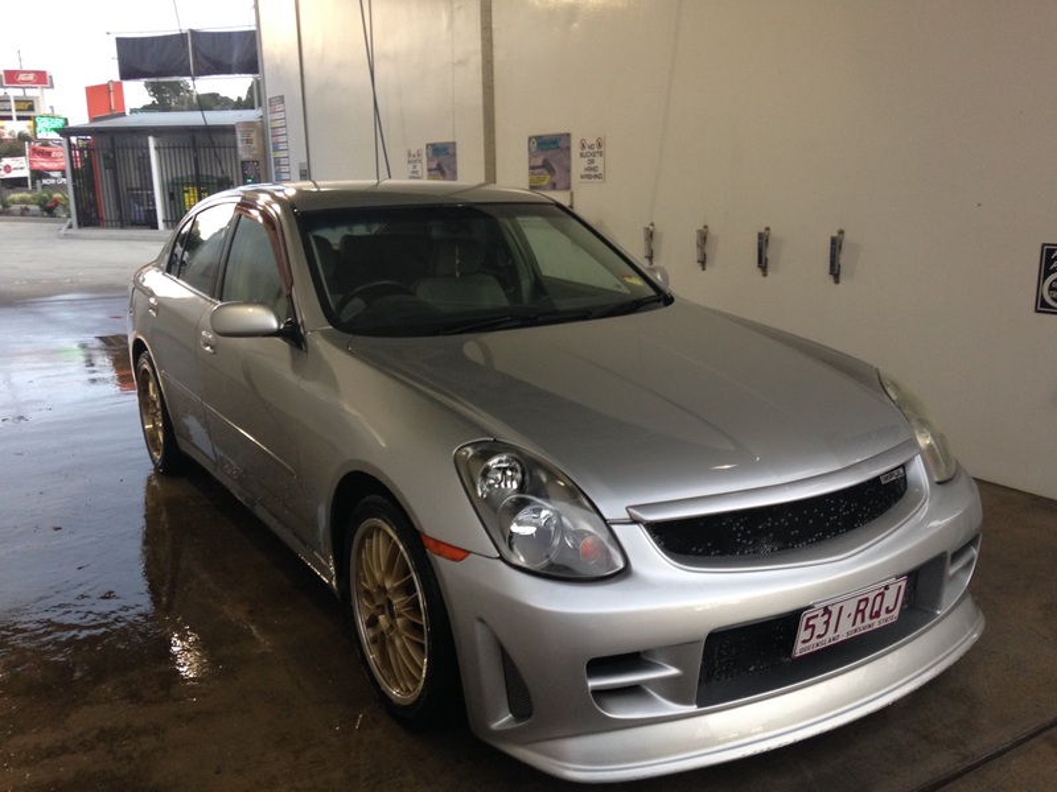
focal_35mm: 33
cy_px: 396
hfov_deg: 55.4
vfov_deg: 42.9
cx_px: 528
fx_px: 1008
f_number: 2.4
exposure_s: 1/20
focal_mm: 4.12
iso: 100
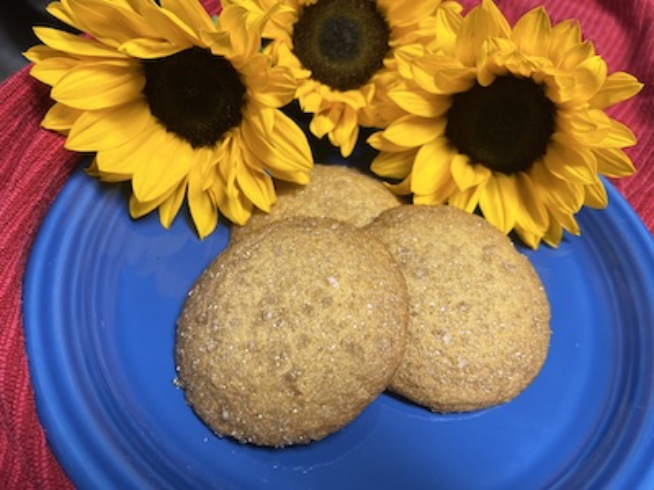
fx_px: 491
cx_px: 327
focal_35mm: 26
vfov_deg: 53.1
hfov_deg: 67.3
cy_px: 245
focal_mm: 5.7
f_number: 1.5
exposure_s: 1/60
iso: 125
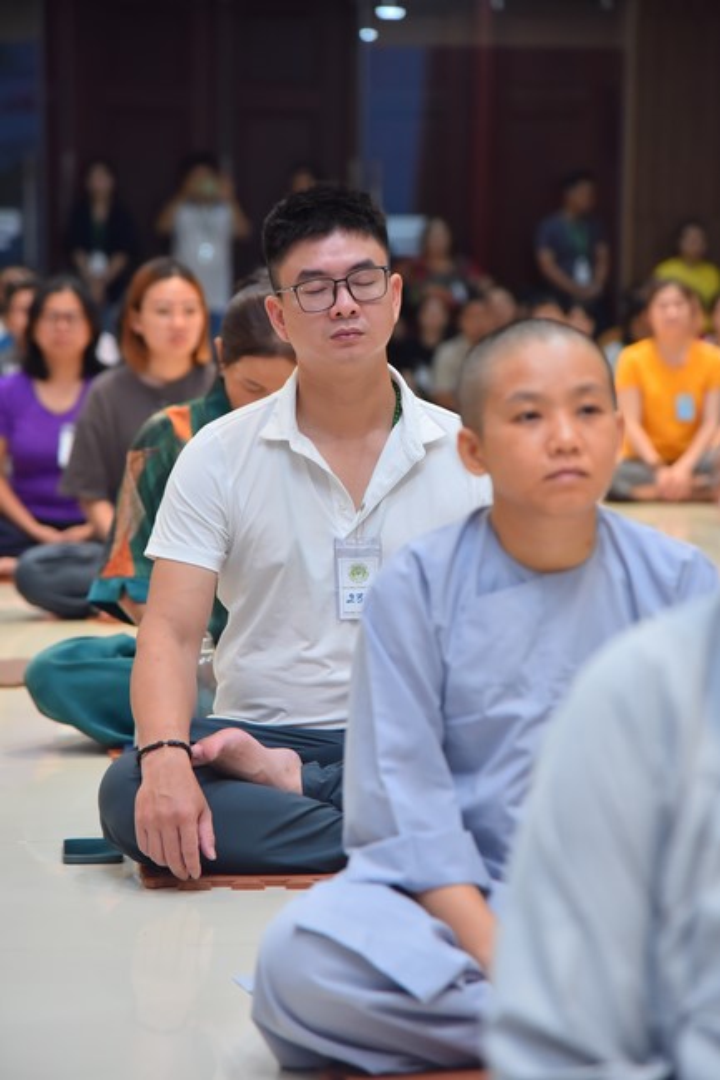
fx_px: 3602
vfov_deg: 17.1
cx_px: 360
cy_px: 540
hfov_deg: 11.4
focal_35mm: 120
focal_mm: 120
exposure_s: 1/100
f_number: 5
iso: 1250
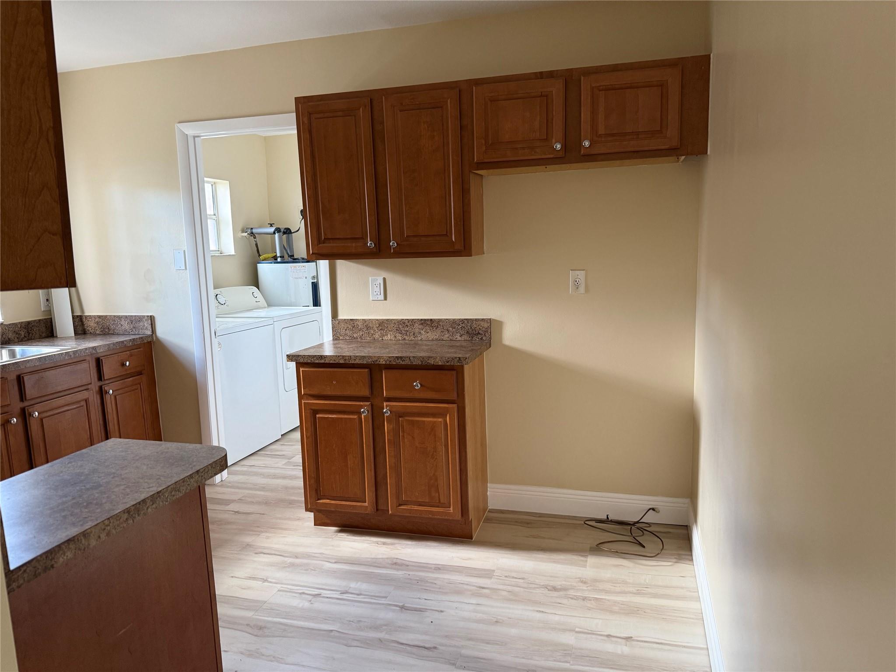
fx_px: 621
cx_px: 448
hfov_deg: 71.6
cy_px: 336
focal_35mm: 24
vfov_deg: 56.8
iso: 200
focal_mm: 6.76
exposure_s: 1/73
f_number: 1.78
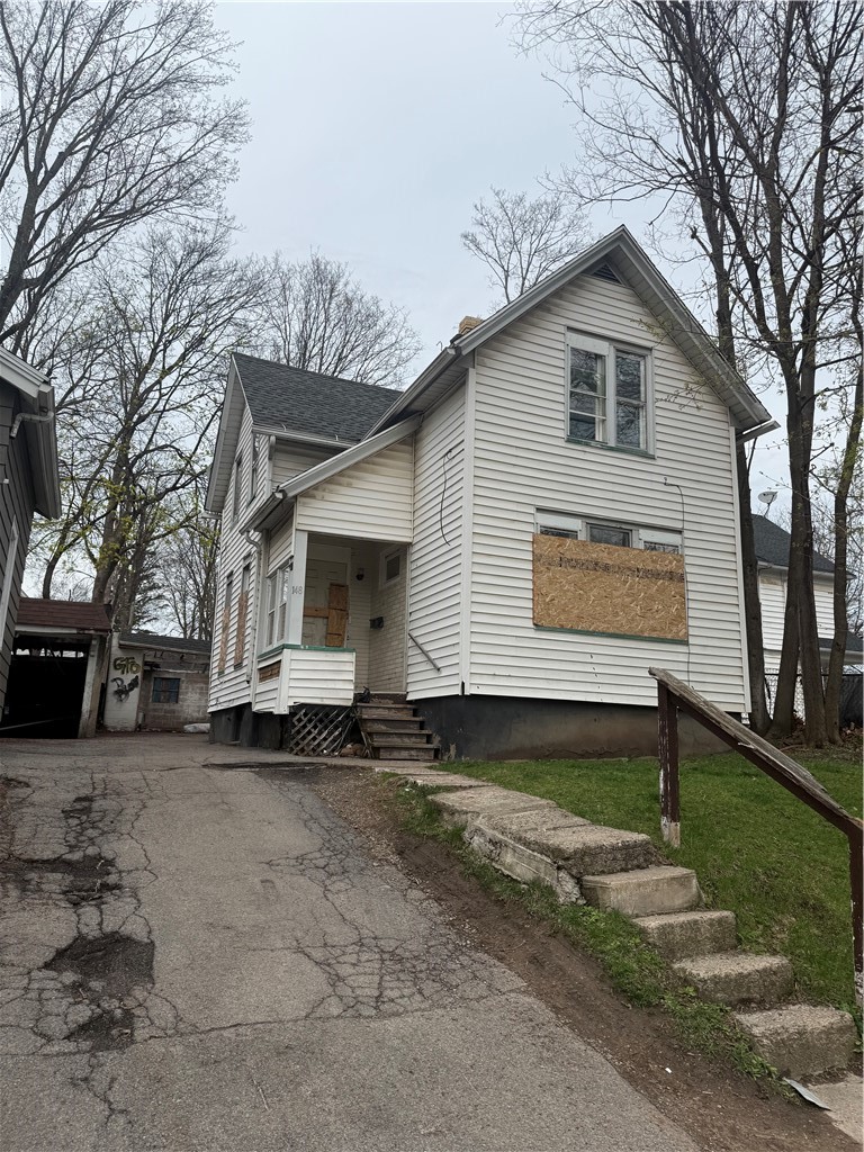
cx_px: 432
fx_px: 799
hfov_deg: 56.8
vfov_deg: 71.6
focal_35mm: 24
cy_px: 576
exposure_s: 1/4975
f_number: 1.78
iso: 80
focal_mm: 6.76
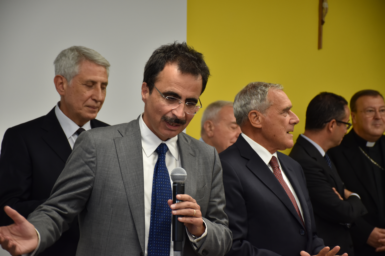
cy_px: 128
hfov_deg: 15.2
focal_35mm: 135
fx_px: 1444
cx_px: 192
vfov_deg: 10.2
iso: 640
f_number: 5.3
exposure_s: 1/60
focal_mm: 90
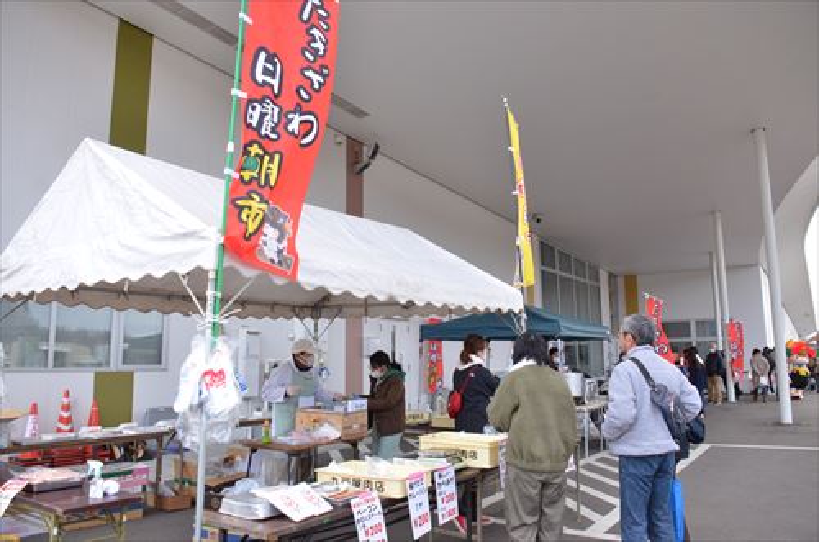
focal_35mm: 27
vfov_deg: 47.7
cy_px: 271
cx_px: 410
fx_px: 613
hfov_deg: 67.5
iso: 1400
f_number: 5.6
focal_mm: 18
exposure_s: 1/200
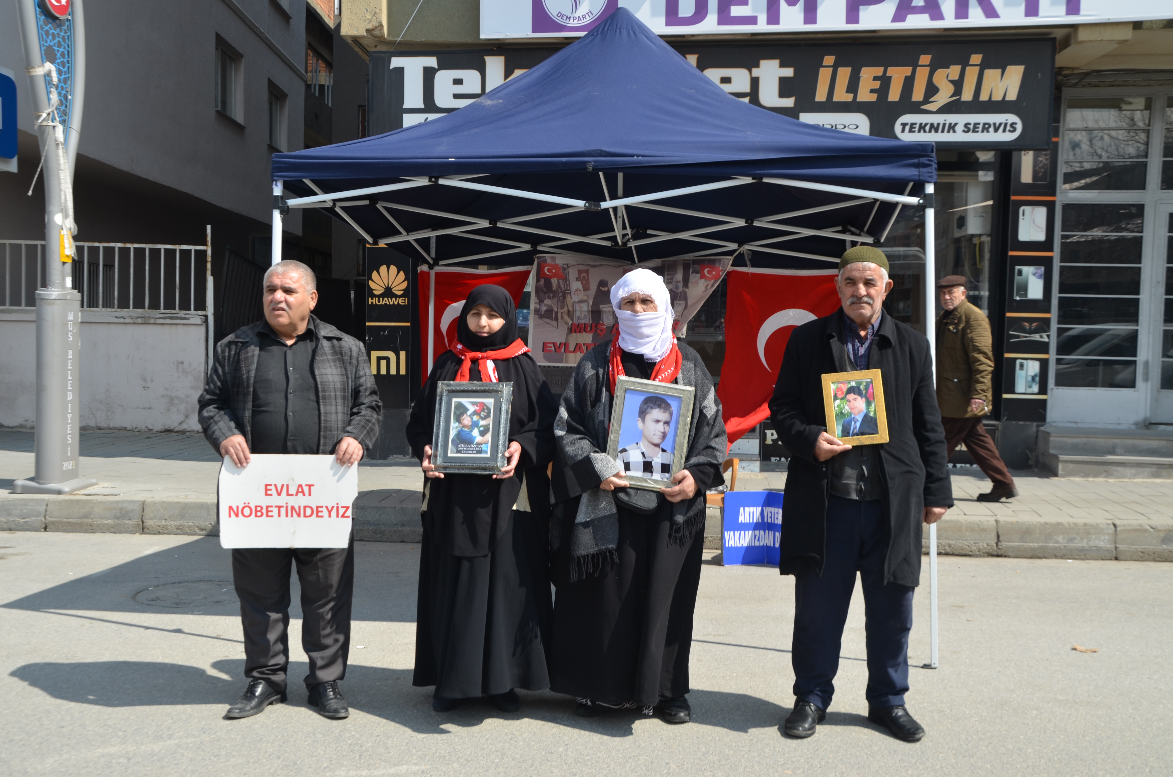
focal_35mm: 36
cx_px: 586
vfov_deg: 36.7
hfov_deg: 53.2
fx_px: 1171
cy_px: 388
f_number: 8
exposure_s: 1/250
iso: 140
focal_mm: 24
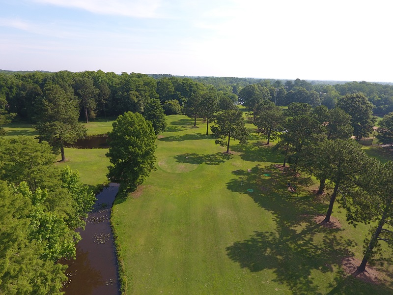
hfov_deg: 81.7
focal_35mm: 20
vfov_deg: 66.0
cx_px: 196
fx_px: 227
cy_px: 148
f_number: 2.8
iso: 100
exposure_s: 1/561
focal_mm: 3.61
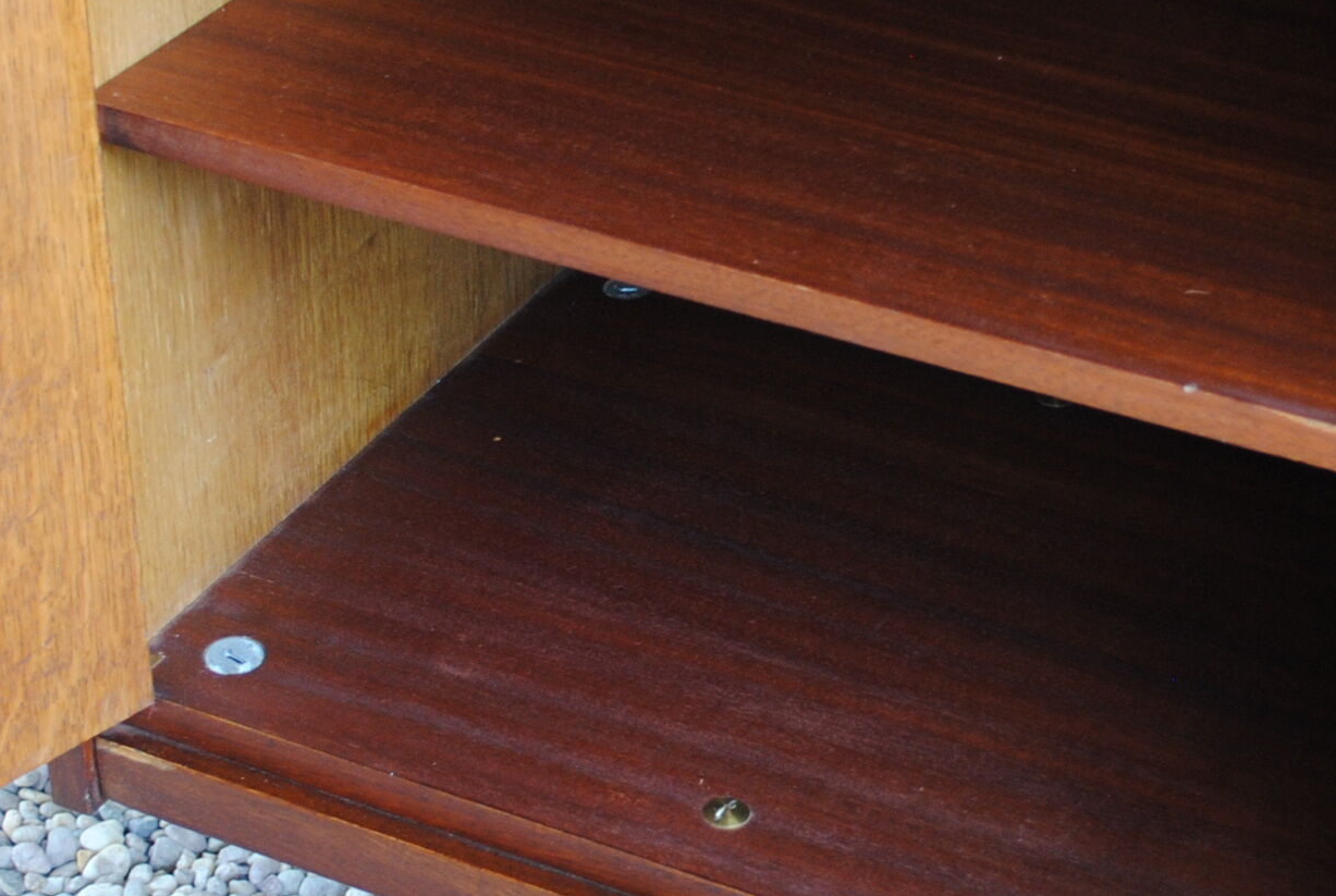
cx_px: 707
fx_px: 3160
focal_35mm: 85
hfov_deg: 23.9
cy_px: 425
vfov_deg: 16.1
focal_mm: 24
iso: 360
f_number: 4
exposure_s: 1/30
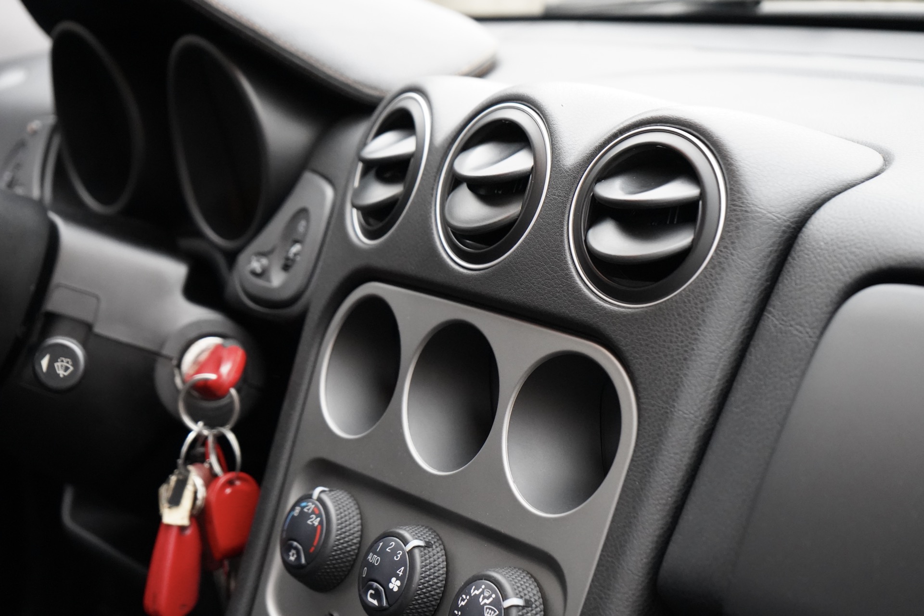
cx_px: 462
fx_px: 1797
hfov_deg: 28.8
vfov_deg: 19.5
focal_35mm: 70
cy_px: 308
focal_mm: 70
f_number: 5.6
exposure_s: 1/160
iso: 8000
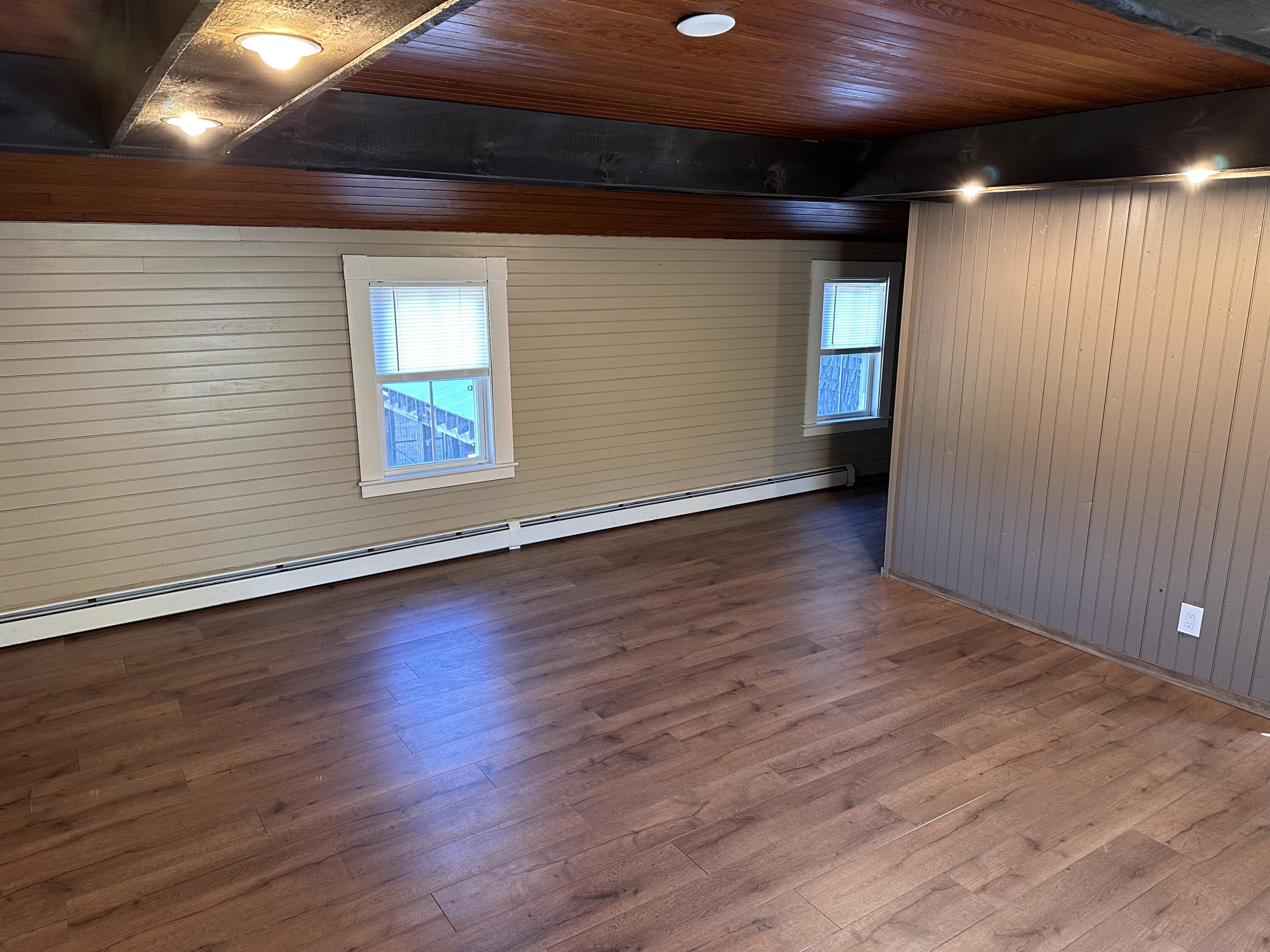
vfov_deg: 56.8
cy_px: 476
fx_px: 881
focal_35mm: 24
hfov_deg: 71.6
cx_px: 635
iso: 250
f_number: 1.78
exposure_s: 1/60
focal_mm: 6.86
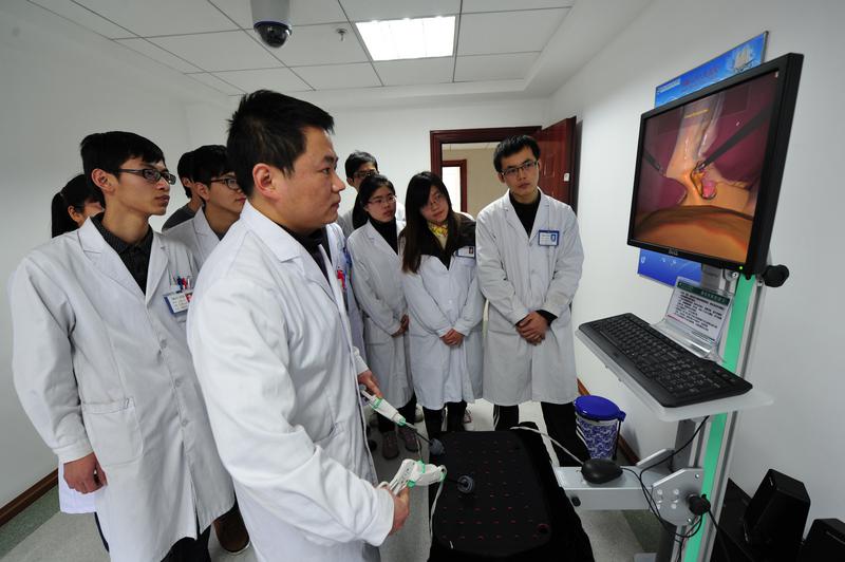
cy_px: 281
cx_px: 422
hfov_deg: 100.4
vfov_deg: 77.2
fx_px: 352
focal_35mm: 15
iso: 1000
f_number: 3.2
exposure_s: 1/40
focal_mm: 15
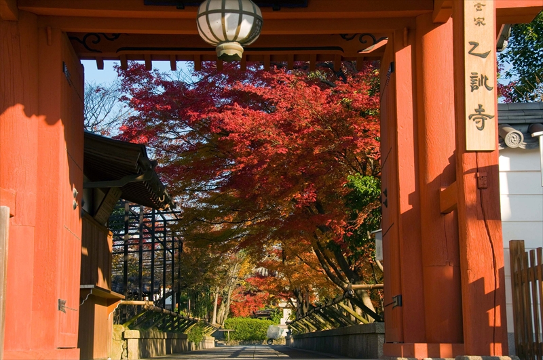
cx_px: 272
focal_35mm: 69
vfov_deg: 19.7
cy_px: 180
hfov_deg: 29.3
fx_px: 1039
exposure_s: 1/250
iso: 200
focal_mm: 46
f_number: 8
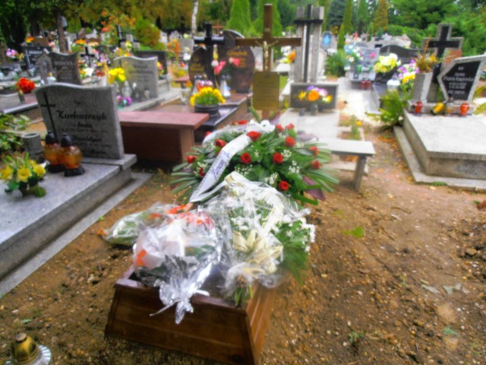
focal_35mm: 24
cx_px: 243
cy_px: 182
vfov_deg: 56.8
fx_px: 337
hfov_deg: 71.6
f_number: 3
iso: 80
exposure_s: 1/160
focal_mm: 4.2
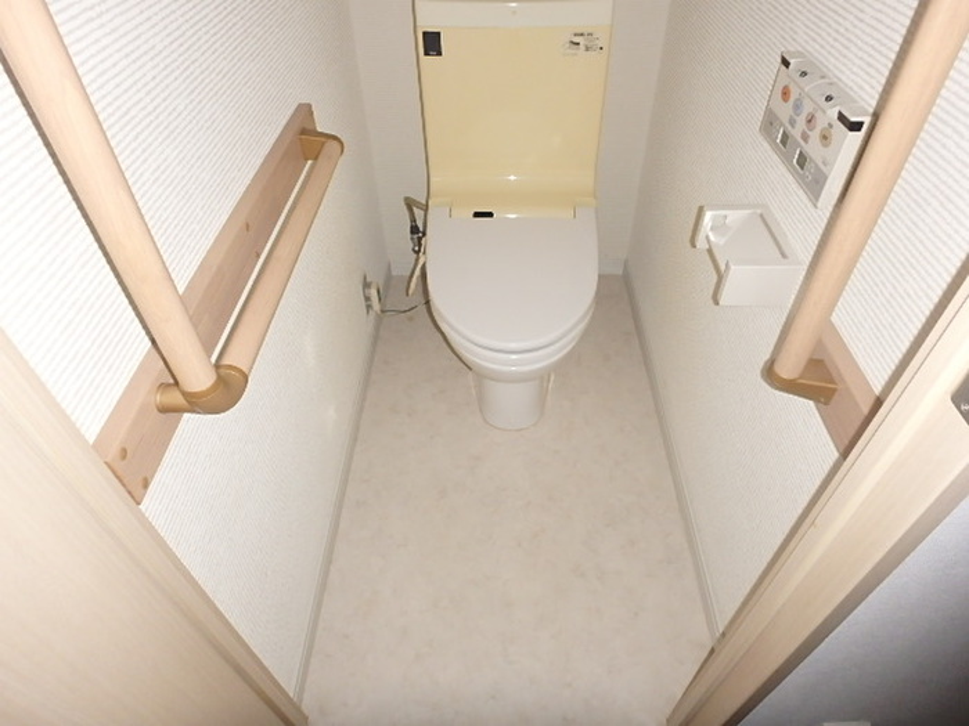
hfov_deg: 79.0
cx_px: 484
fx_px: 588
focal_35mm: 21
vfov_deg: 63.4
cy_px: 363
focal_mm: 3.7
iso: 400
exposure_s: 1/30
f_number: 3.5
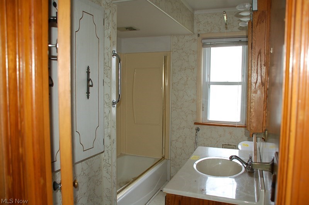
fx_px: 257
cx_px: 154
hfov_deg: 62.0
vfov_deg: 43.5
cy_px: 102
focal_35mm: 30
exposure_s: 1/60
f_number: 3.8
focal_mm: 20
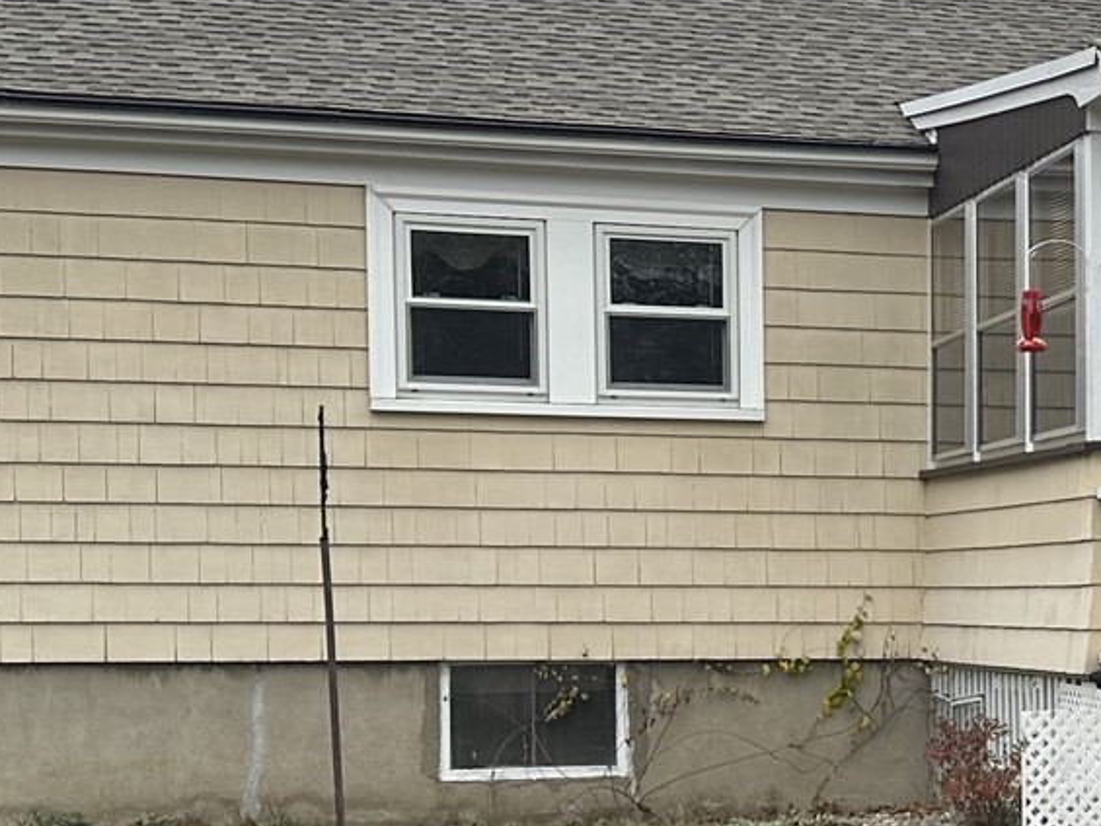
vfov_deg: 16.8
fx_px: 2768
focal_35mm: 87
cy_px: 719
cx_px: 1144
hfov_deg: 21.6
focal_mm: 6.86
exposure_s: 1/980
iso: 80
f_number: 1.78
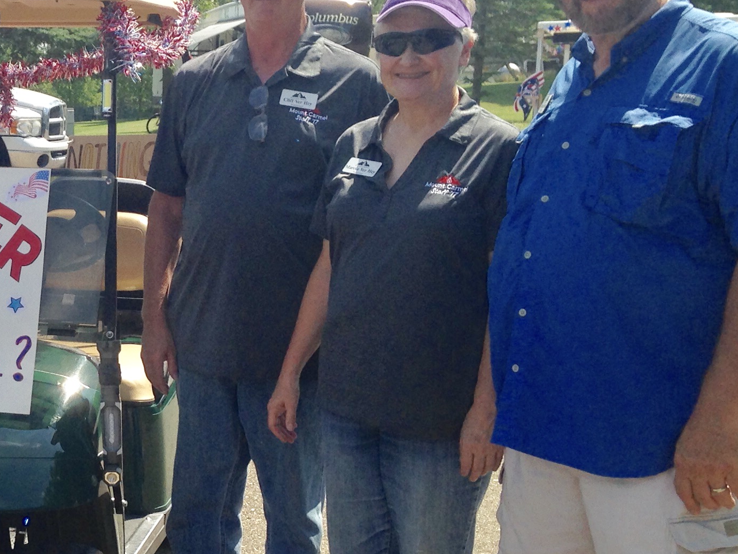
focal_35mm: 78
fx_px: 1663
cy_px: 261
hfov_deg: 23.7
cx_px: -31
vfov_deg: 18.9
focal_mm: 4.12
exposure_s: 1/1261
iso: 50
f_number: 2.4
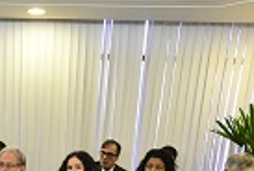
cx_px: 41
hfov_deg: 32.7
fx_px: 417
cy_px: 247
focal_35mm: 59
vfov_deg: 20.3
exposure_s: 1/80
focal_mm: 18
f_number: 5
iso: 2500
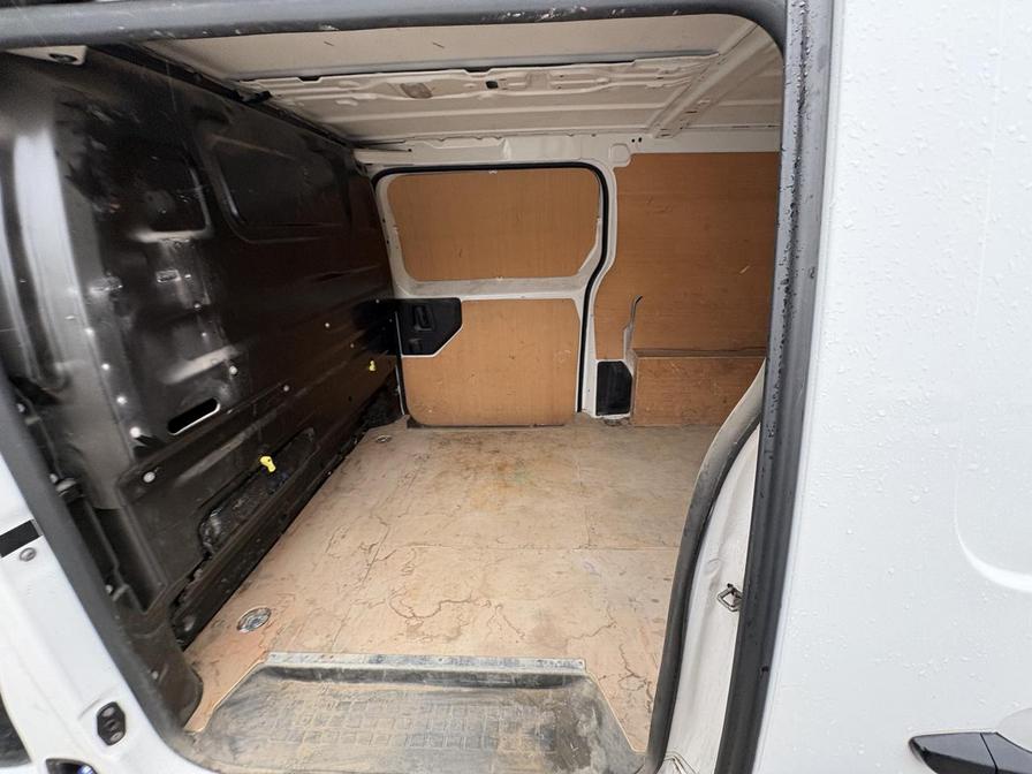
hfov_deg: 102.1
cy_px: 387
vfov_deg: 85.7
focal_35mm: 14
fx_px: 417
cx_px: 516
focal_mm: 2.22
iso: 250
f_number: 2.2
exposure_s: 1/61
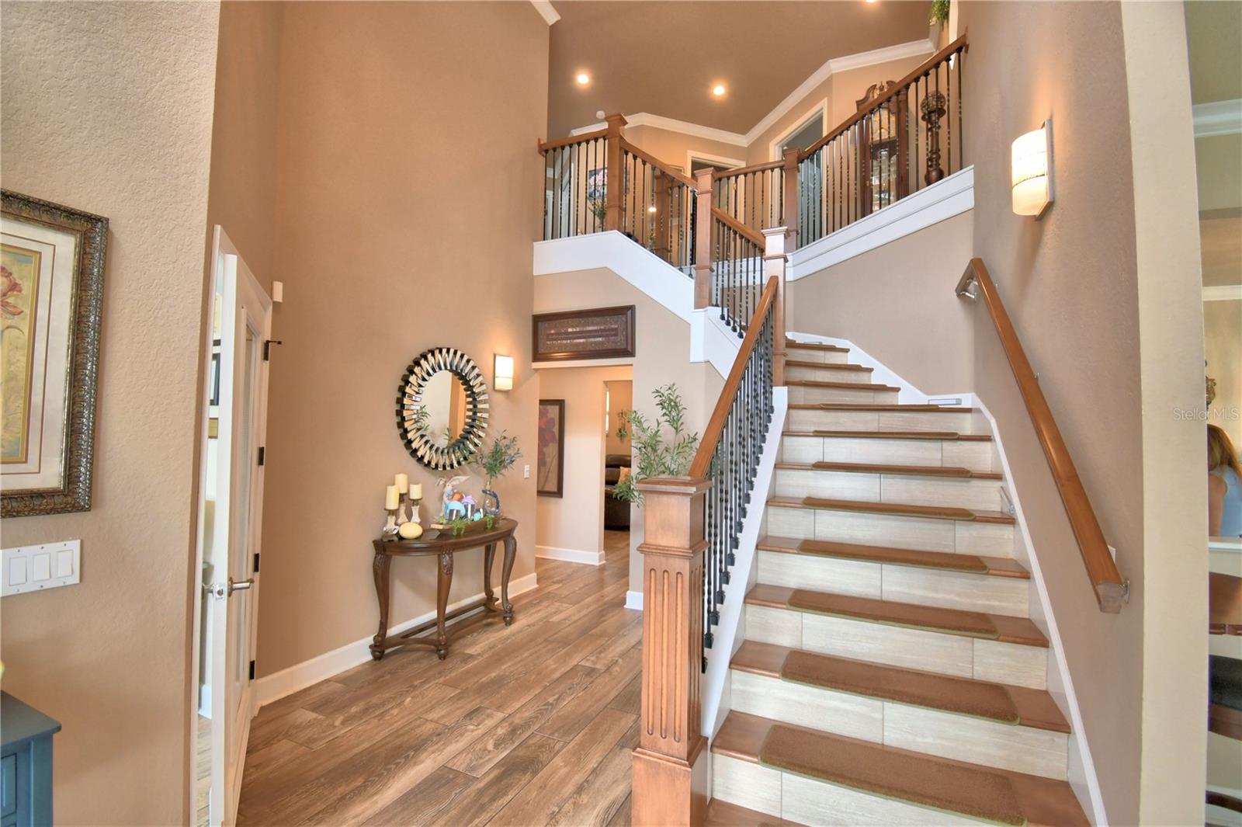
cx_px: 621
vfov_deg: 77.3
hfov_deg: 100.4
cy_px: 414
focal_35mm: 15
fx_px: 517
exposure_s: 1/50
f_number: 4.5
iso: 400
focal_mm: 10
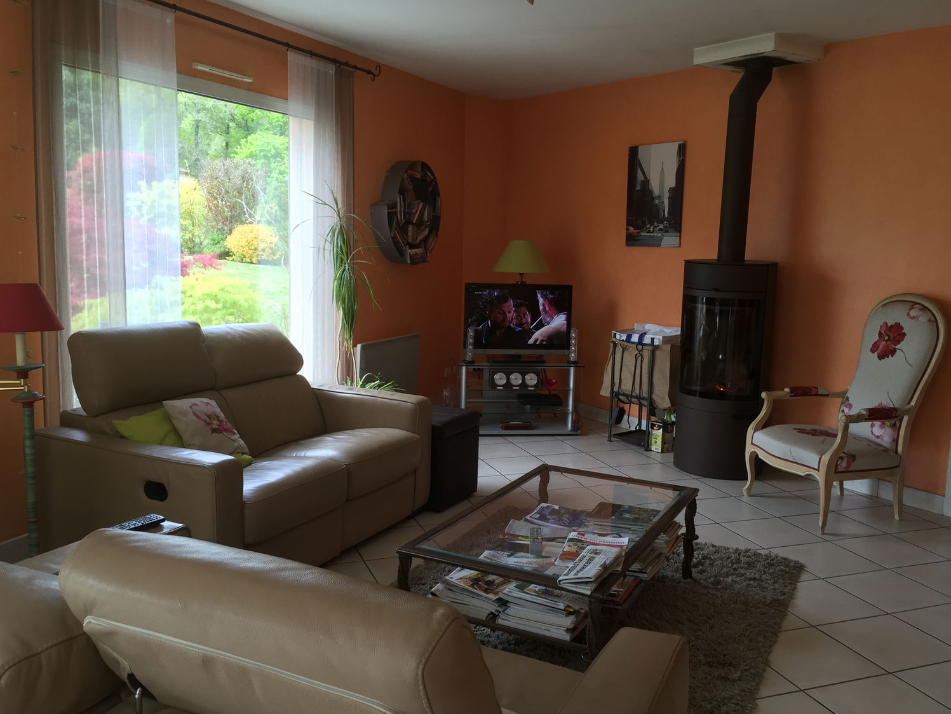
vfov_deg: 45.4
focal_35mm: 31
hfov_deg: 58.3
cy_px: 346
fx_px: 852
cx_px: 479
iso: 40
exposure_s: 1/100
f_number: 2.2
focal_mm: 4.15
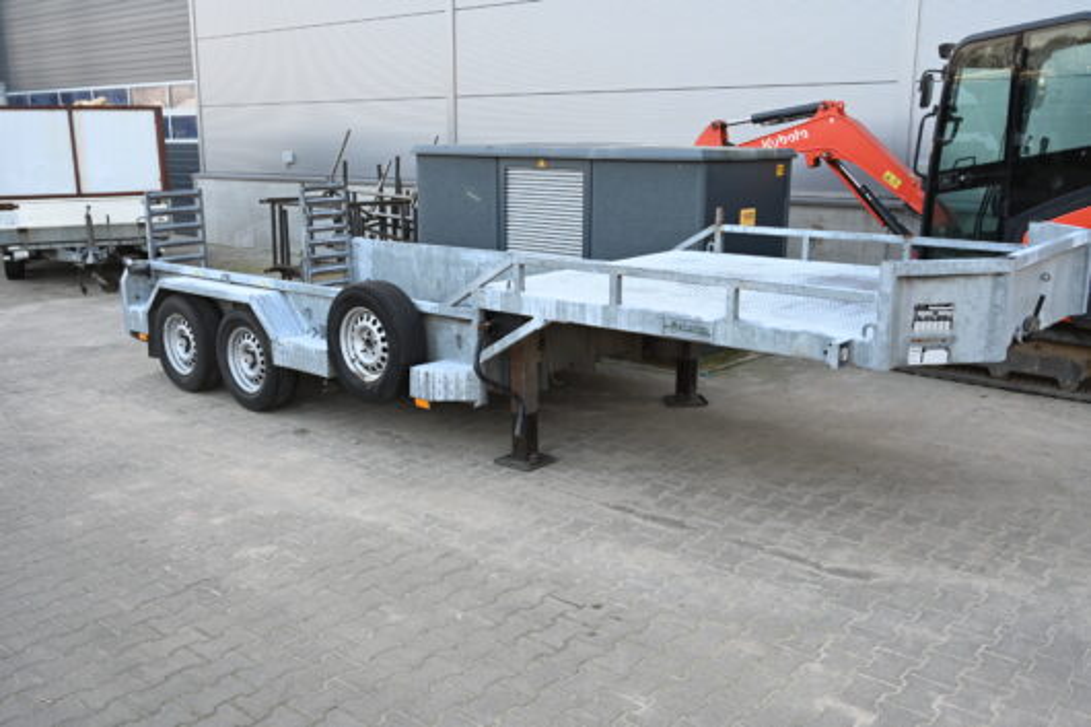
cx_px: 546
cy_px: 364
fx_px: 1000
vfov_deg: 39.9
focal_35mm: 33
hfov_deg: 57.2
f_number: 4
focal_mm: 33
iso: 360
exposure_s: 1/250
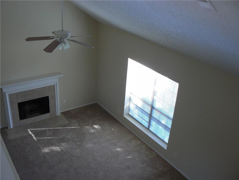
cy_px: 90
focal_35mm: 36
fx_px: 249
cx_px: 120
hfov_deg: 51.4
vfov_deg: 39.7
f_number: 2.8
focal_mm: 6
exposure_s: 1/50
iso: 80
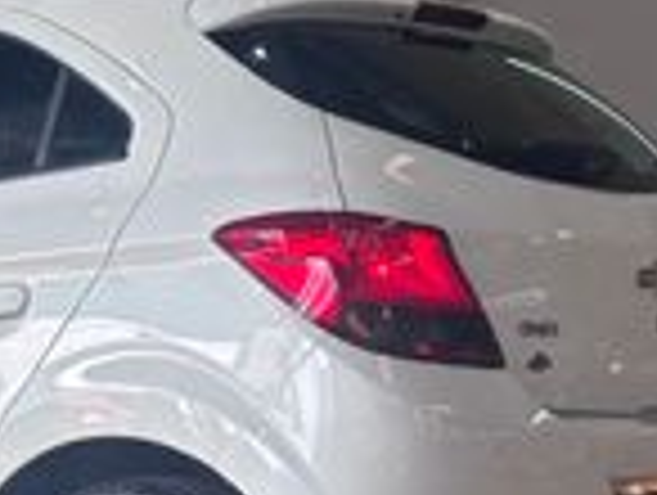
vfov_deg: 8.9
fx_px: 3175
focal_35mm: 167
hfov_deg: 11.6
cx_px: -76
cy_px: 306
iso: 25
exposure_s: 1/131
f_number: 1.6
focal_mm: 5.96
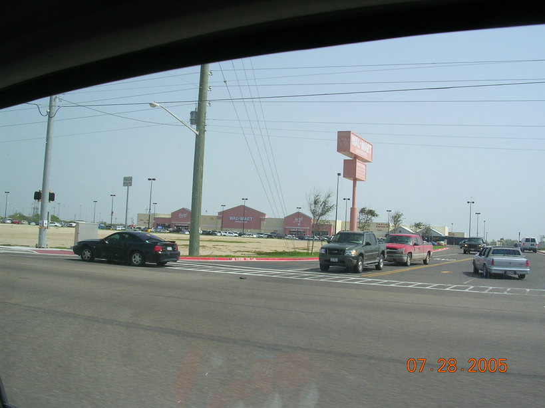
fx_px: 598
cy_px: 204
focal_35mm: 38
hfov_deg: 49.0
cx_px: 272
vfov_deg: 37.7
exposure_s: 1/267
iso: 50
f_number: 5.6
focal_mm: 5.8
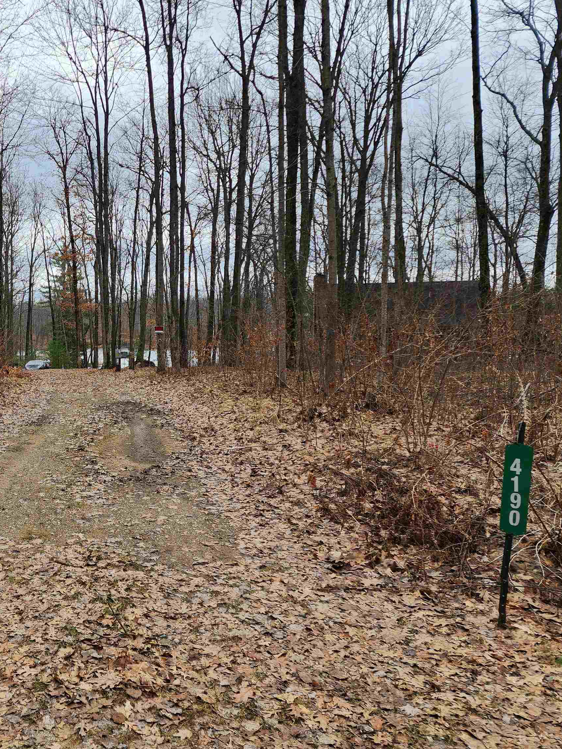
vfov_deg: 58.4
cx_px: 92
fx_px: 671
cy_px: 377
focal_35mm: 31
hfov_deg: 42.8
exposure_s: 1/624
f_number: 1.8
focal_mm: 6.4
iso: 12
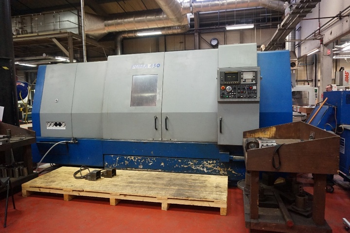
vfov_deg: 53.1
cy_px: 116
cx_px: 175
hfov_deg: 73.7
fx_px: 233
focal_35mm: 24
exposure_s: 1/160
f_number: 3.5
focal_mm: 16
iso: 3200
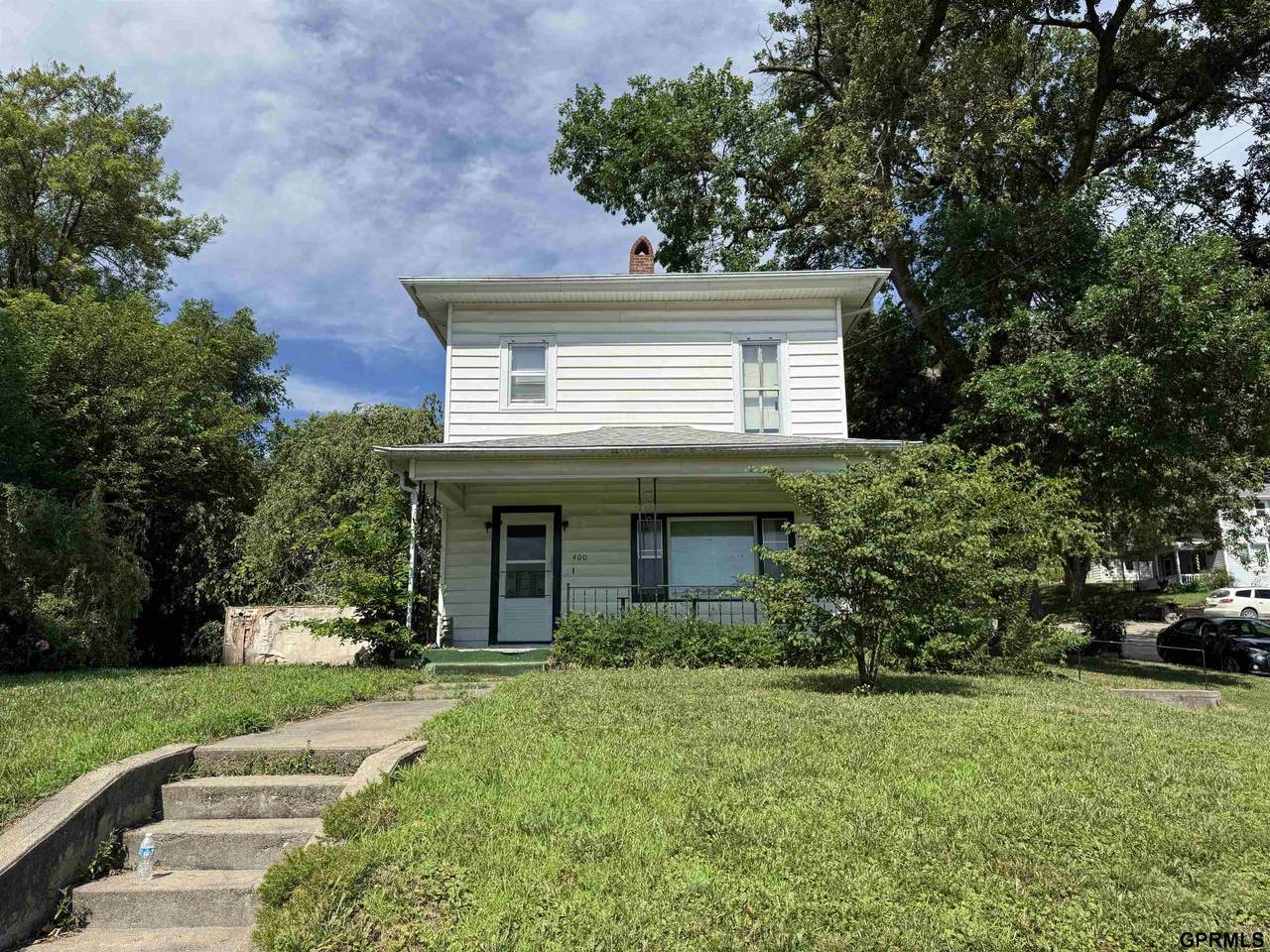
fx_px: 881
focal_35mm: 24
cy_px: 476
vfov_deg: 56.8
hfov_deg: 71.6
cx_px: 635
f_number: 1.78
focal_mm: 6.76
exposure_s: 1/5348
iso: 80
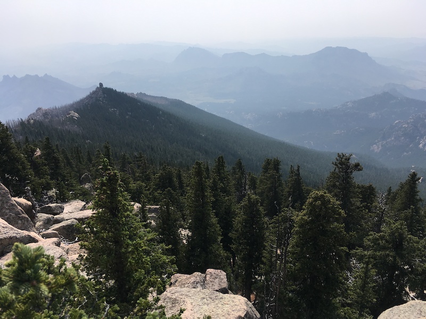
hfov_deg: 61.7
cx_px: 213
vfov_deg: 48.2
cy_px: 160
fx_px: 357
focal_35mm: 29
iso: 25
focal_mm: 4.15
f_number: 2.2
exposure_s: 1/2481
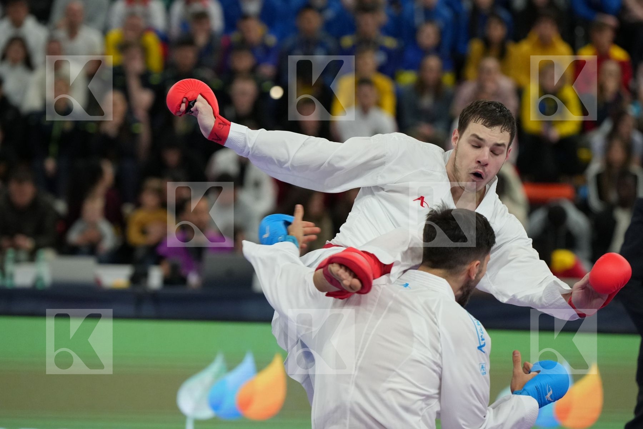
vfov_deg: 6.1
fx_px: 4018
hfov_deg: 9.1
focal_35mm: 225
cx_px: 322
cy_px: 214
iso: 2000
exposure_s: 1/1000
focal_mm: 150
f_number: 2.8
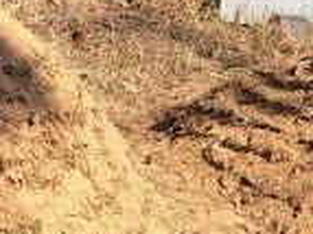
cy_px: 265
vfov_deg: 9.1
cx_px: 79
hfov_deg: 12.2
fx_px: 1455
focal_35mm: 161
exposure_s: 1/1534
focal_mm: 5.54
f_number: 1.8
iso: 40
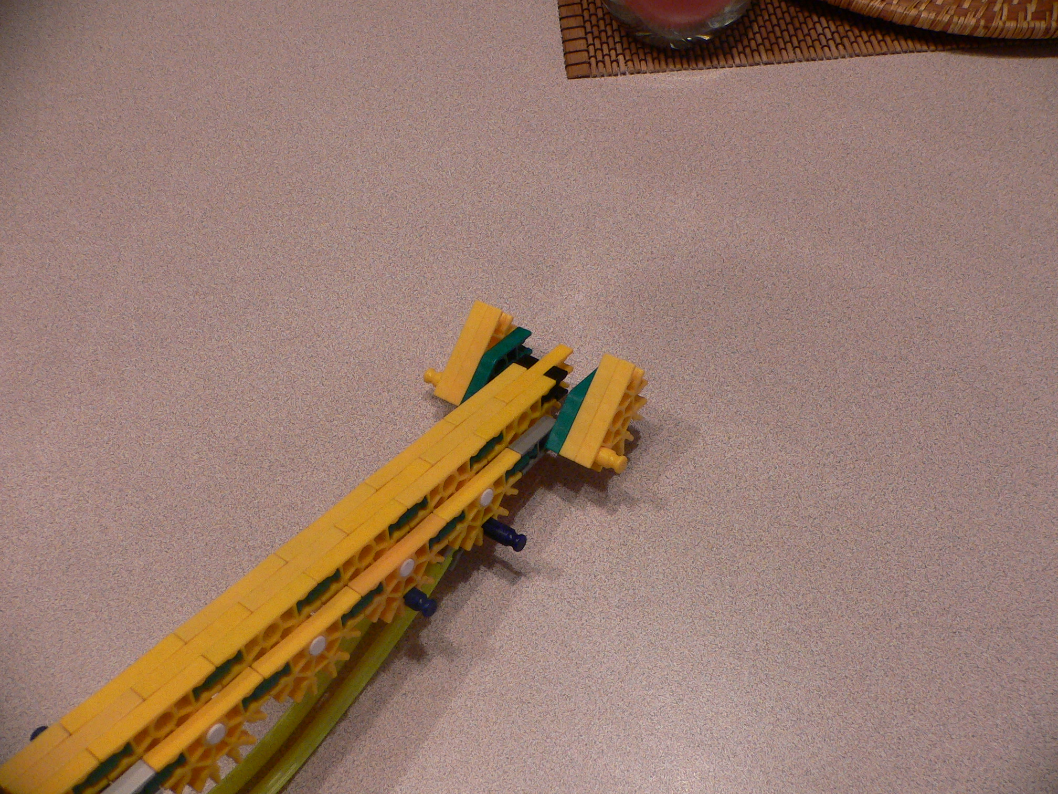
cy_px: 397
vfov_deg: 40.7
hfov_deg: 52.6
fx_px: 1070
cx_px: 529
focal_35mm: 35
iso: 200
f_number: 2.8
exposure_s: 1/50
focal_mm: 4.6
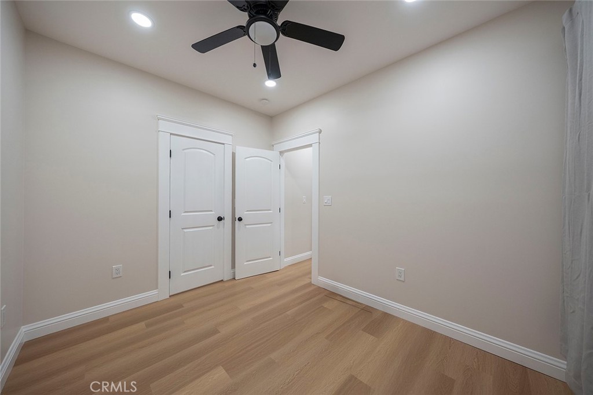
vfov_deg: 90.0
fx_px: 198
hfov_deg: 112.6
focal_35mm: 12
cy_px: 198
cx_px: 296
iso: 500
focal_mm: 12
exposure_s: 1/80
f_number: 4.5
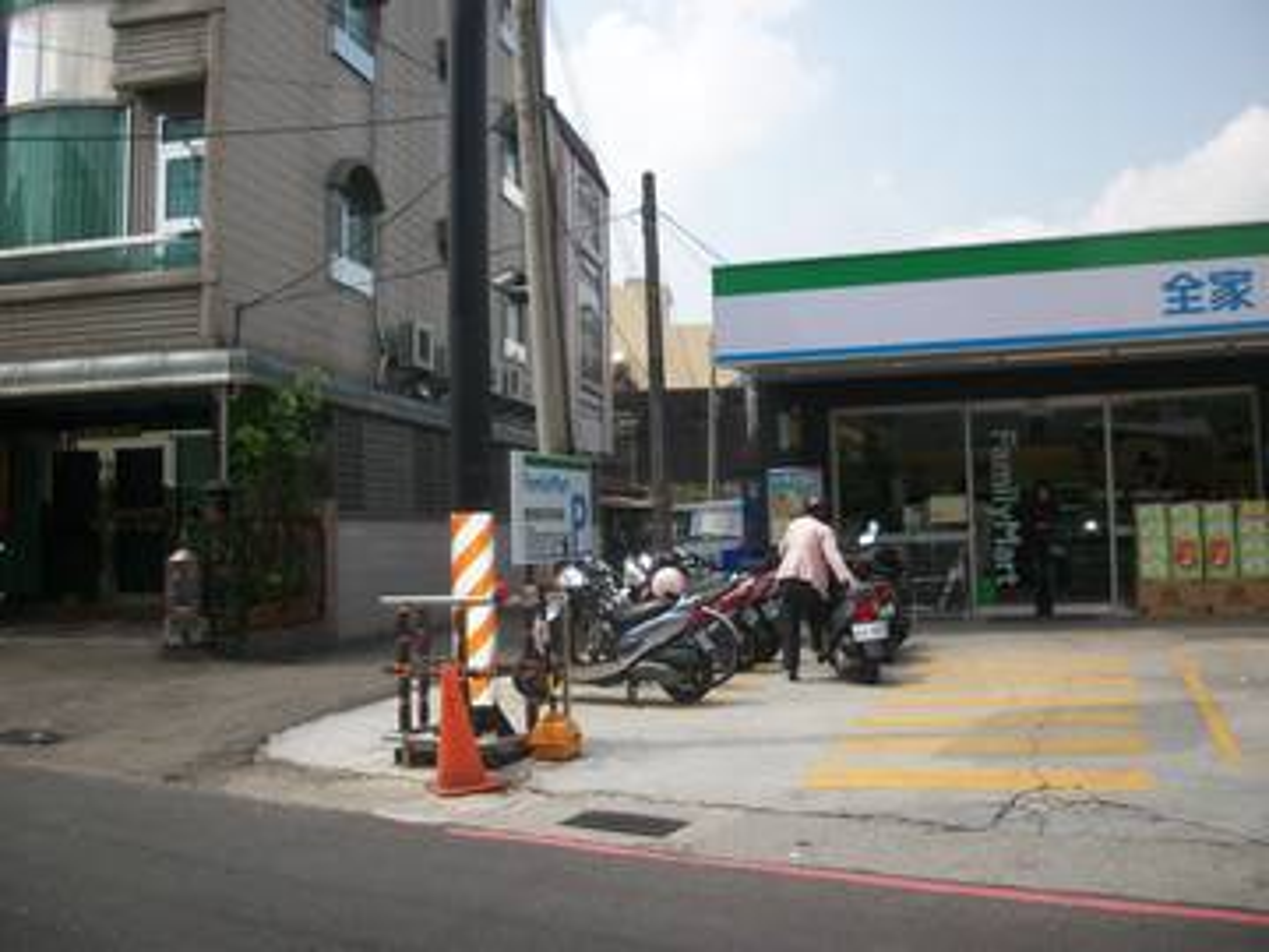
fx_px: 1283
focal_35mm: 35
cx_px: 634
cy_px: 476
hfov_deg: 52.6
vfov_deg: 40.7
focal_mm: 6.3
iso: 80
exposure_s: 1/160
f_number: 8.8
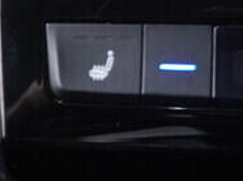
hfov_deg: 10.3
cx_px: 196
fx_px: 1339
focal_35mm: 191
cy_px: -71
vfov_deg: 7.6
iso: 640
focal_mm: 24
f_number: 2.8
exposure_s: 1/40
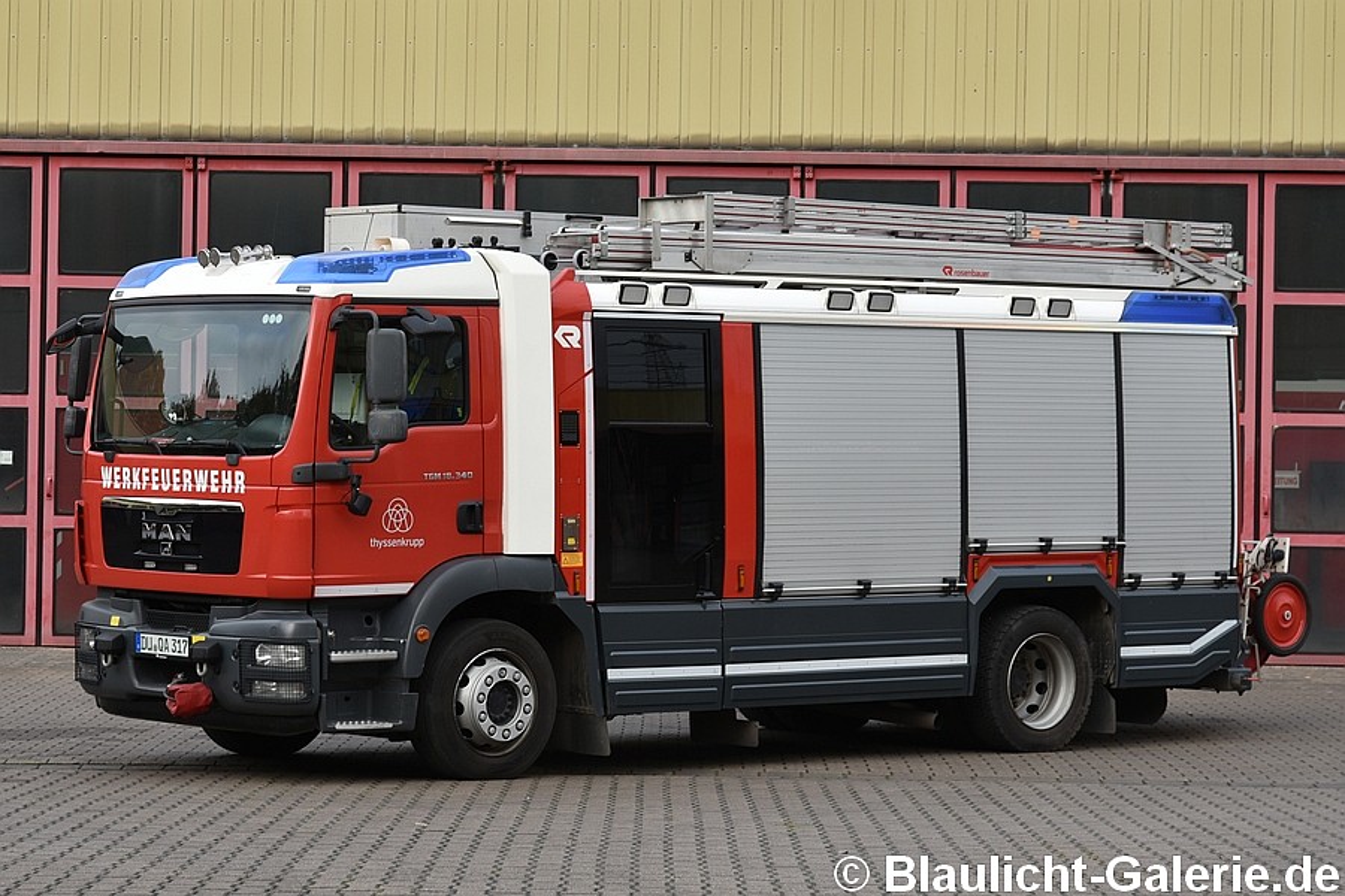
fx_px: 3175
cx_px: 672
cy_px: 448
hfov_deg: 23.9
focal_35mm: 85
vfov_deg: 16.1
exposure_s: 1/250
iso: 360
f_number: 8
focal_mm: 85
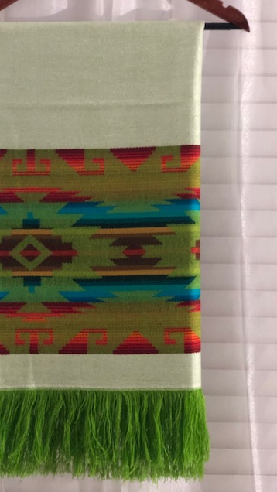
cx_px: 121
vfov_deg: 36.6
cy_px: 245
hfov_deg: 21.1
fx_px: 744
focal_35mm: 57
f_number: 2.4
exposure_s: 1/13
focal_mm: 6
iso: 160
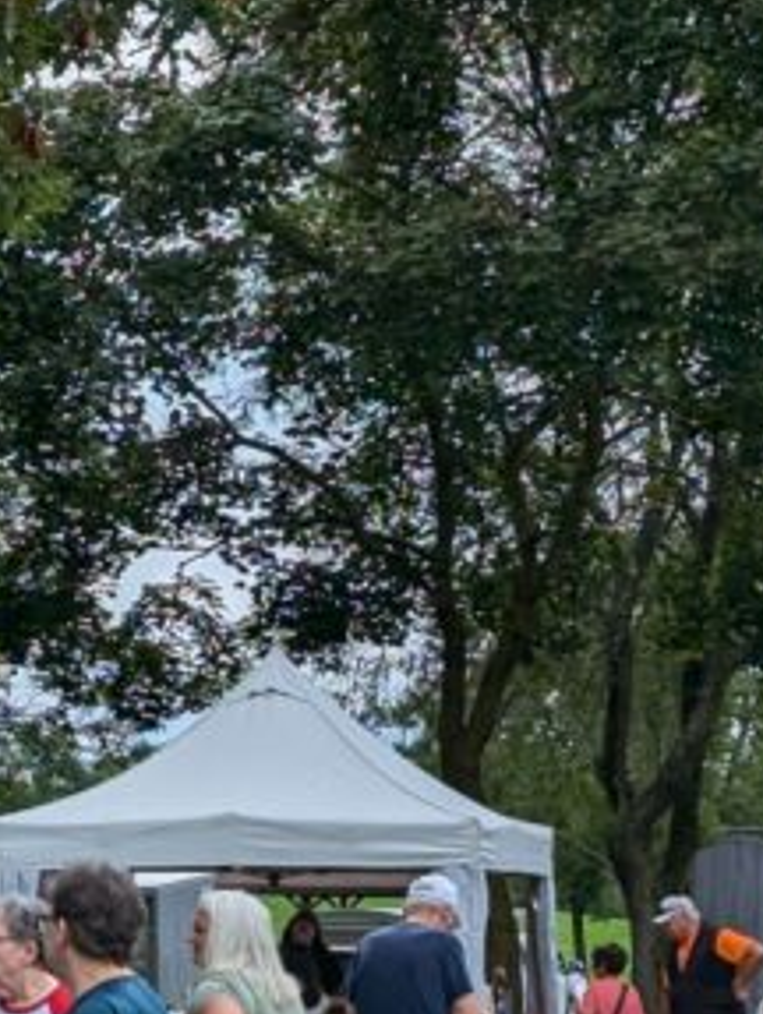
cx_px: -535
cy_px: 880
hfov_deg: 8.4
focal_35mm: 171
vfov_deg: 11.5
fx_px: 5014
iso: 46
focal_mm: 6.81
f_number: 1.85
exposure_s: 1/2618
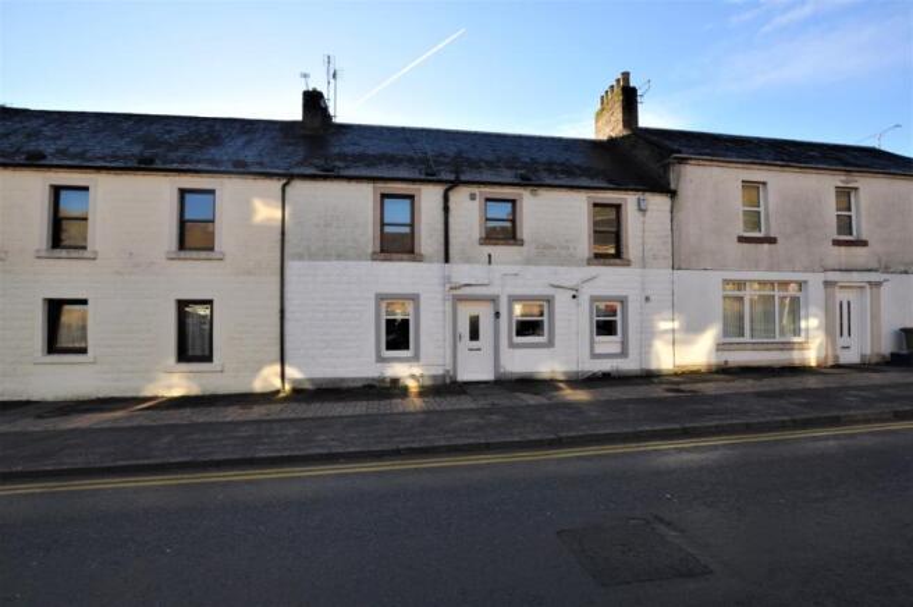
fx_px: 437
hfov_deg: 92.5
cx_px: 456
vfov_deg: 69.5
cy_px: 304
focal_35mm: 17
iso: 200
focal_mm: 11.5
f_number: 7.1
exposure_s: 1/200
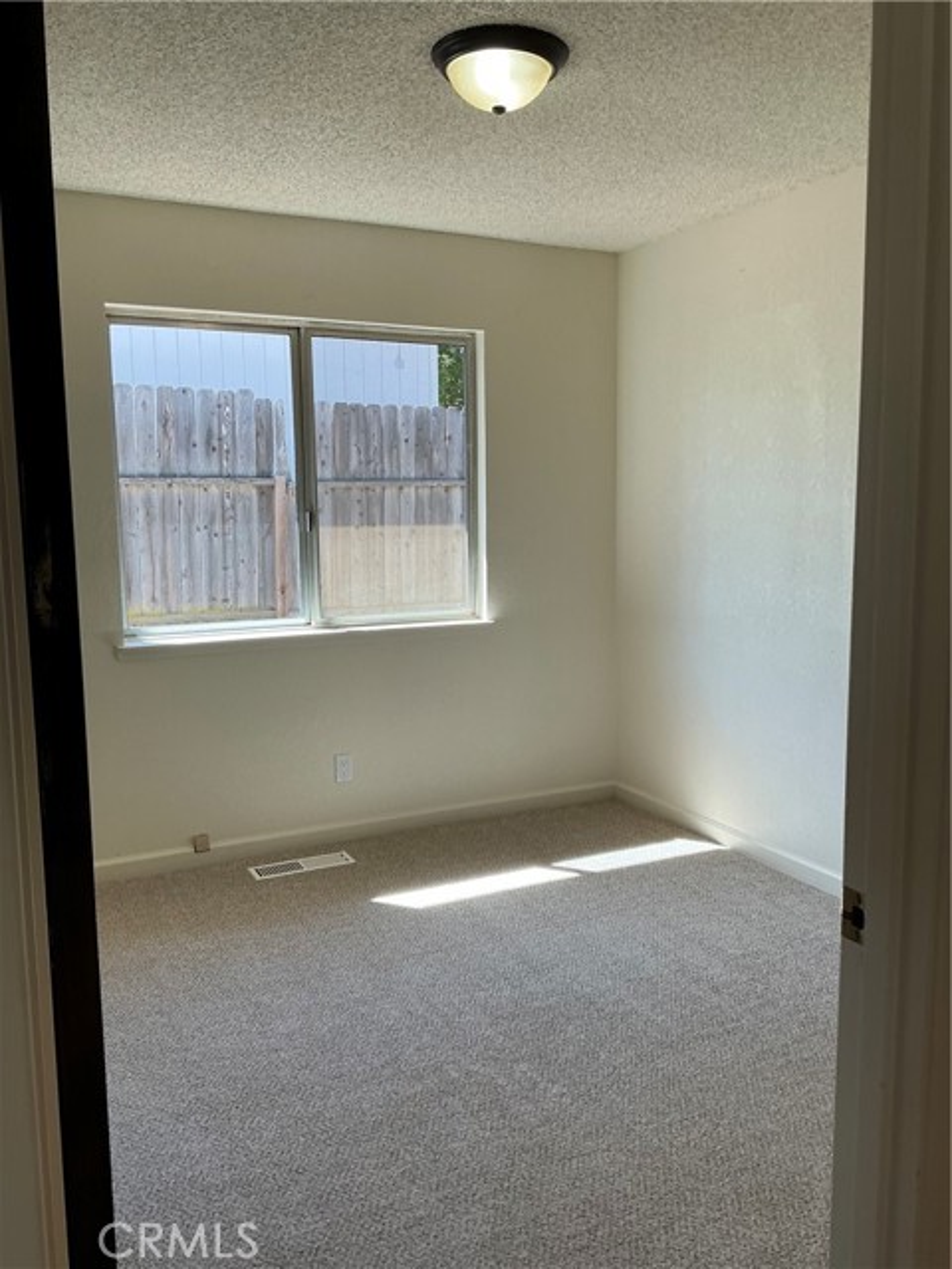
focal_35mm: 28
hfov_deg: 49.7
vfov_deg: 63.4
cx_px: 476
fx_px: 1027
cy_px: 634
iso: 25
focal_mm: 3
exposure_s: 1/120
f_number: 1.8
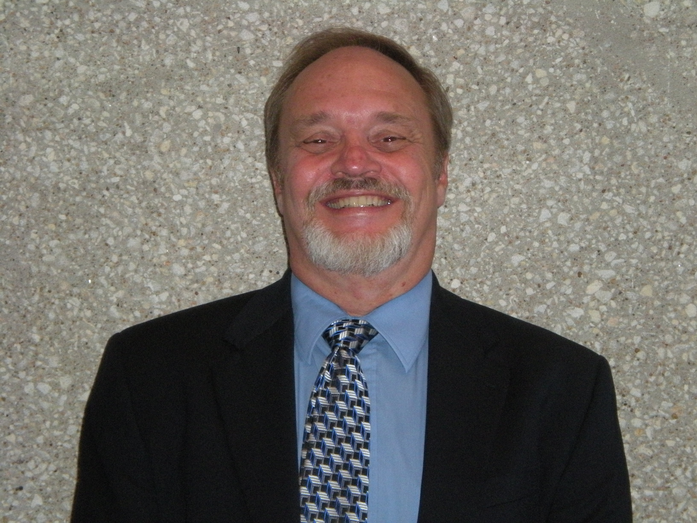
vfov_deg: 14.1
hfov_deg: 18.7
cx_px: 348
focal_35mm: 105
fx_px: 2114
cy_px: 262
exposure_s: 1/125
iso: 433
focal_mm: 17.3
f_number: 5.7
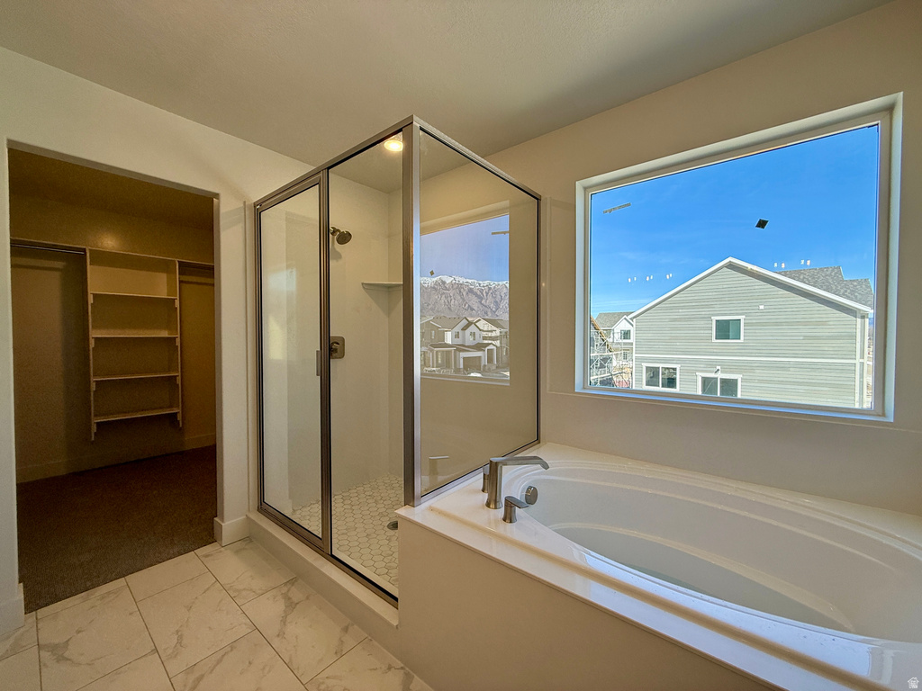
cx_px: 461
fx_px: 373
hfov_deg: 102.1
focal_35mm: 14
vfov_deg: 85.7
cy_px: 346
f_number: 2.2
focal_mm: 2.22
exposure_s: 1/333
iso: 64
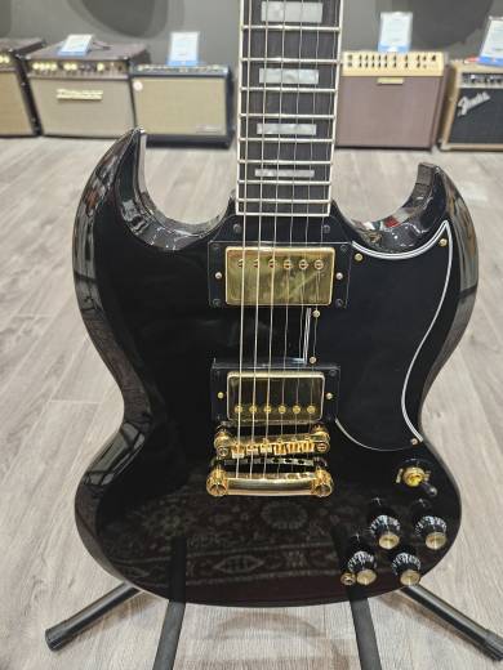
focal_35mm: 23
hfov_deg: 58.9
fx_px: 446
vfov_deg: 73.9
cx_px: 252
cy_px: 335
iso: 500
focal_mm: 5.4
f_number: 1.8
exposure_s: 1/40
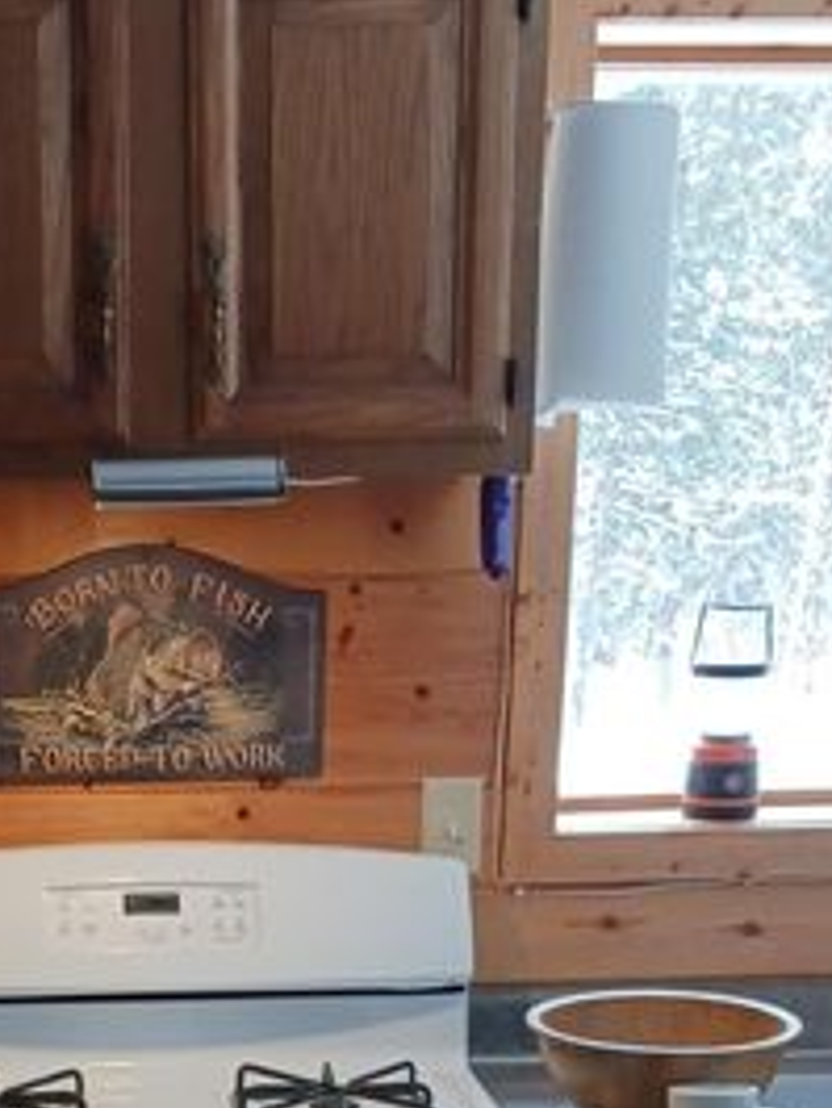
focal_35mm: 68
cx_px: 151
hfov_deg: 21.3
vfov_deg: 26.9
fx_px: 2177
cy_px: 1118
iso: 200
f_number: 1.8
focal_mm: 4
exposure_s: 1/50
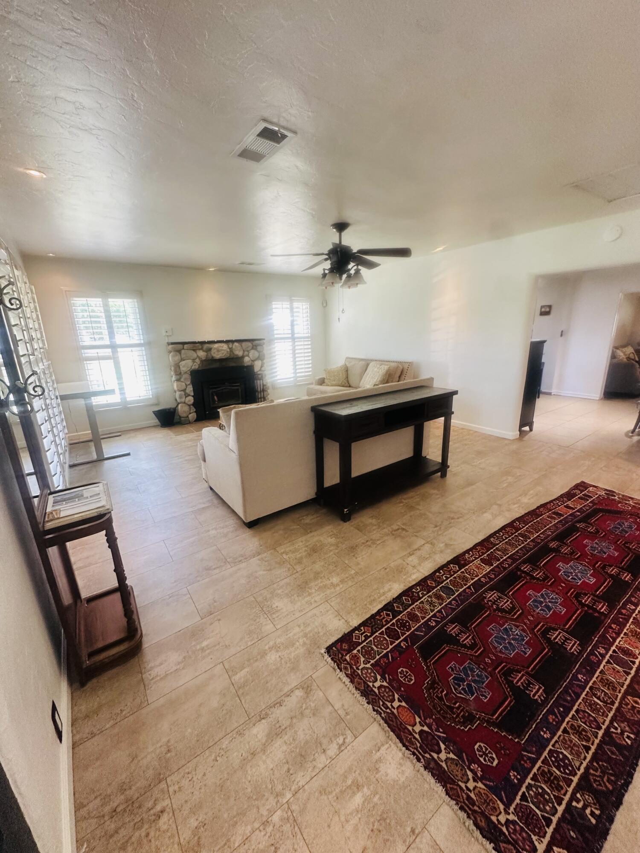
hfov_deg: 85.7
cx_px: 320
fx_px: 345
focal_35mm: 14
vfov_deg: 102.1
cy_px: 426
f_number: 2.2
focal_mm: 2.22
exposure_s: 1/120
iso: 250
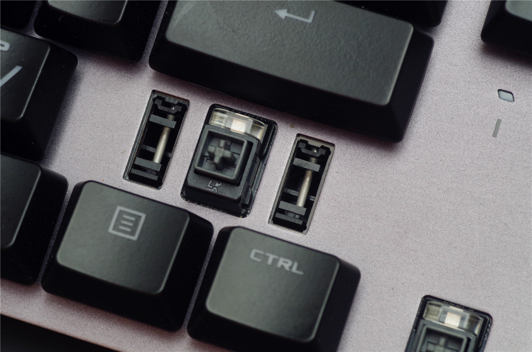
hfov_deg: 15.2
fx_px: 1991
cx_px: 266
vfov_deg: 10.1
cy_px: 176
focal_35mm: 135
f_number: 9
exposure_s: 1/80
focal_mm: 90
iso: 800
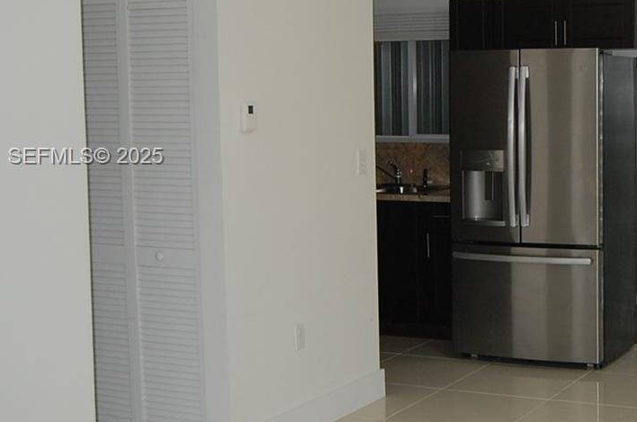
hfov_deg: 31.1
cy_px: 157
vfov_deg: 22.1
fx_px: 1077
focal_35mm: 61
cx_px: 603
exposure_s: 1/60
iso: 400
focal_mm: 18
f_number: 3.5
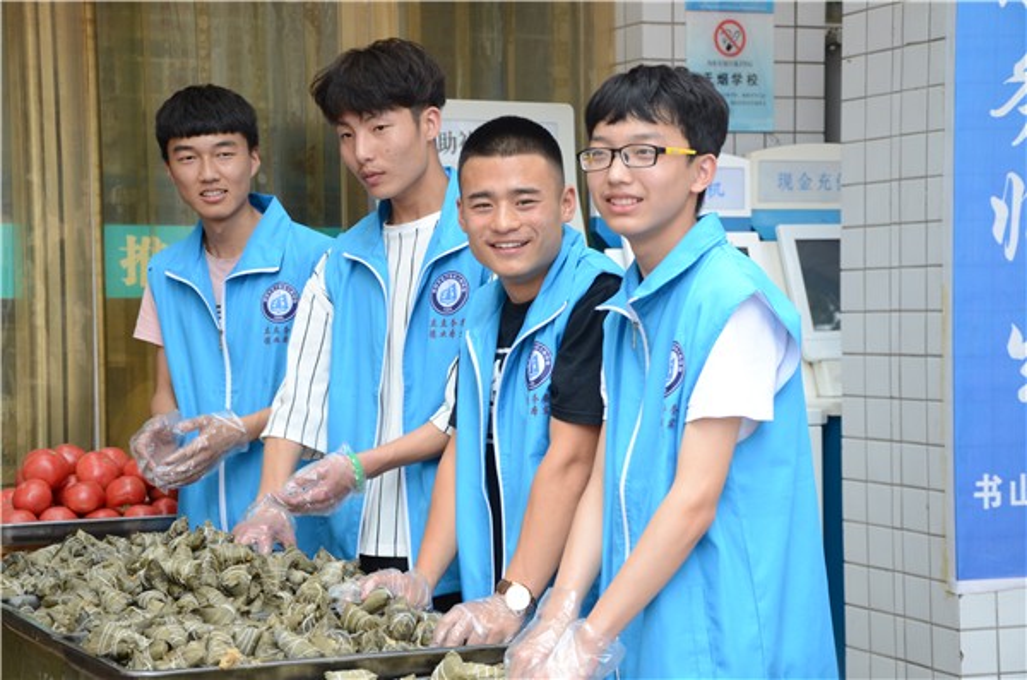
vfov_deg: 18.1
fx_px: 2134
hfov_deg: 27.1
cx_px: 514
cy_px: 340
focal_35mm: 75
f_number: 5
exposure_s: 1/125
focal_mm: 50
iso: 250
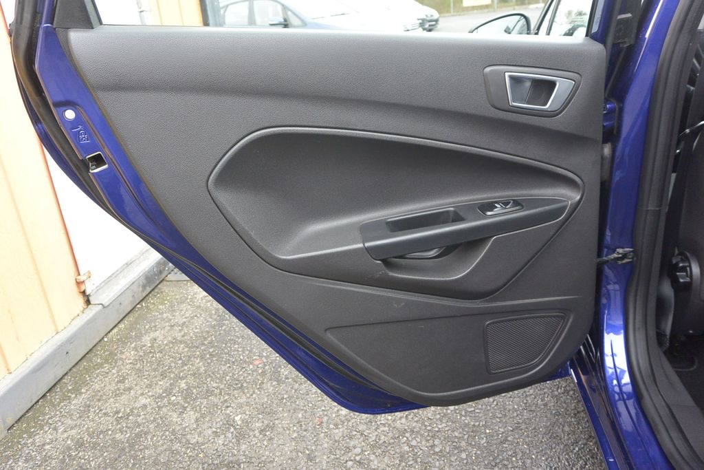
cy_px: 235
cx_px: 352
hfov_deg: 63.7
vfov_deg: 45.0
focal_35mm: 29
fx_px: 567
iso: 250
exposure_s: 1/125
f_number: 3.5
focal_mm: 11
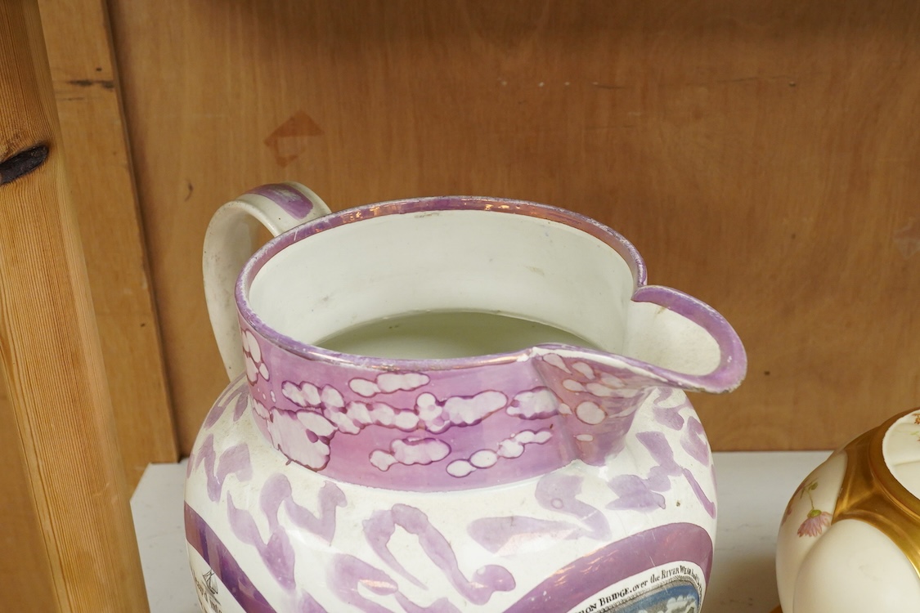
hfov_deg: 43.6
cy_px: 306
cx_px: 460
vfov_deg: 29.9
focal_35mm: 45
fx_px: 1150
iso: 2500
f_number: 13
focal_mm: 30
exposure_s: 1/100
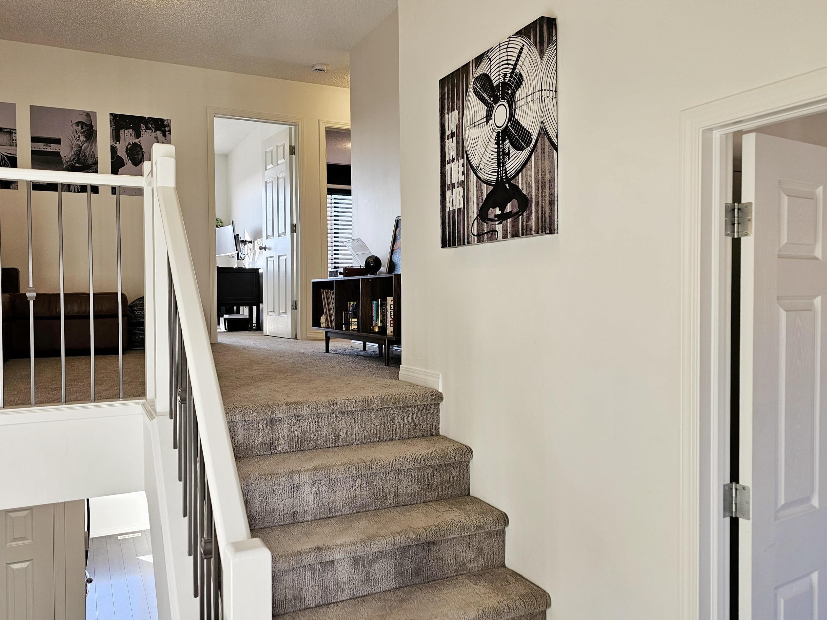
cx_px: 401
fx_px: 669
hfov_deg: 63.4
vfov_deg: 49.7
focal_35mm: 28
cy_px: 311
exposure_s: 1/120
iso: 50
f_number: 1.7
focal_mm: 6.3
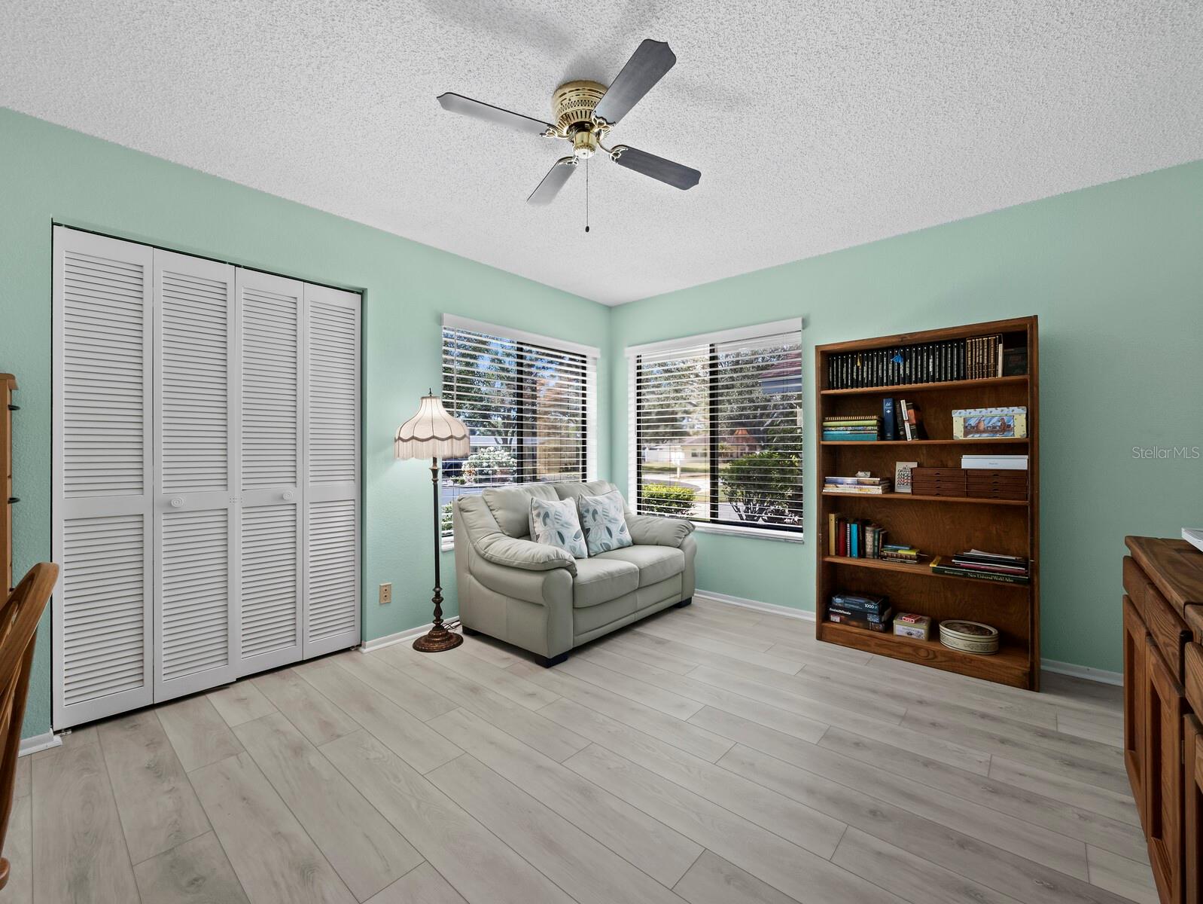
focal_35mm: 14
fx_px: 487
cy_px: 452
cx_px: 602
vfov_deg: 85.7
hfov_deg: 102.0
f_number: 10
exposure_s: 1/2.5
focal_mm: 7
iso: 250
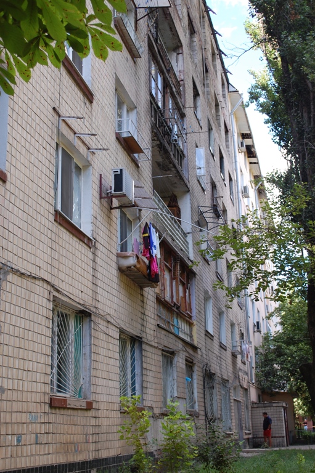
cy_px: 236
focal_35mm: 48
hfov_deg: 28.0
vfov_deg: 41.1
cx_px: 158
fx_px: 631
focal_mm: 32
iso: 250
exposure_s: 1/125
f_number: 5.6
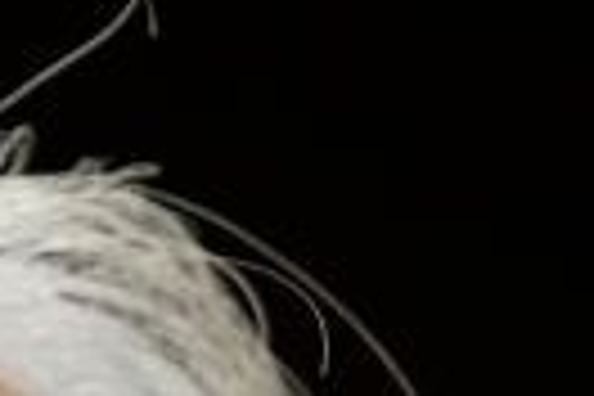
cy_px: 1505
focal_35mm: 3097
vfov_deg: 0.4
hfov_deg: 0.7
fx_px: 51097
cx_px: -302
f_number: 5.6
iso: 4000
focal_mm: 400
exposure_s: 1/250
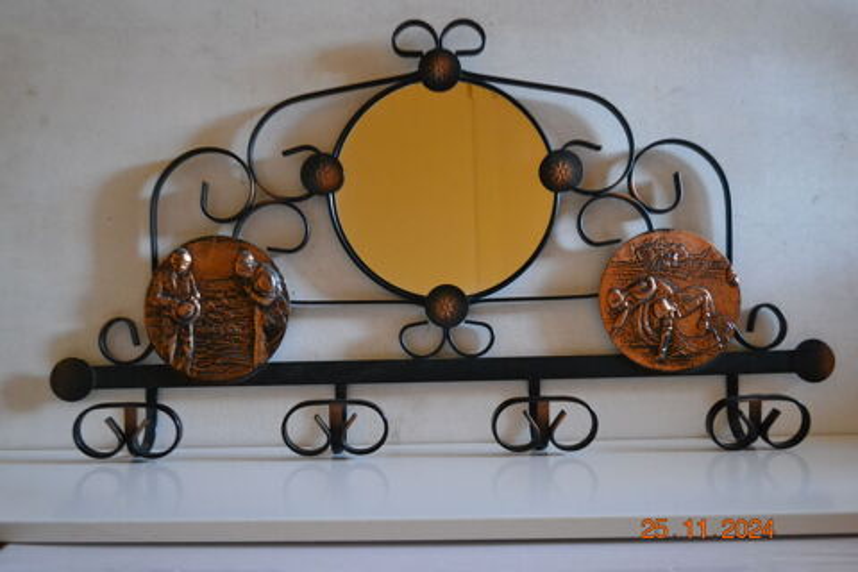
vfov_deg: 40.0
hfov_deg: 57.2
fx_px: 786
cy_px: 286
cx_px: 429
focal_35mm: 33
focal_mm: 22
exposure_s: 1/15
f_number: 4
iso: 3200
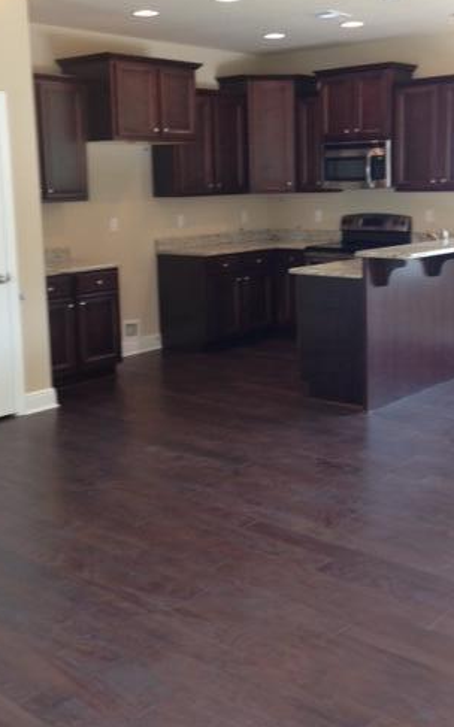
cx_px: 267
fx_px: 911
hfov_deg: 27.9
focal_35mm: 46
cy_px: 300
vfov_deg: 43.3
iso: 50
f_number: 2.4
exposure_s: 1/20
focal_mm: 4.12
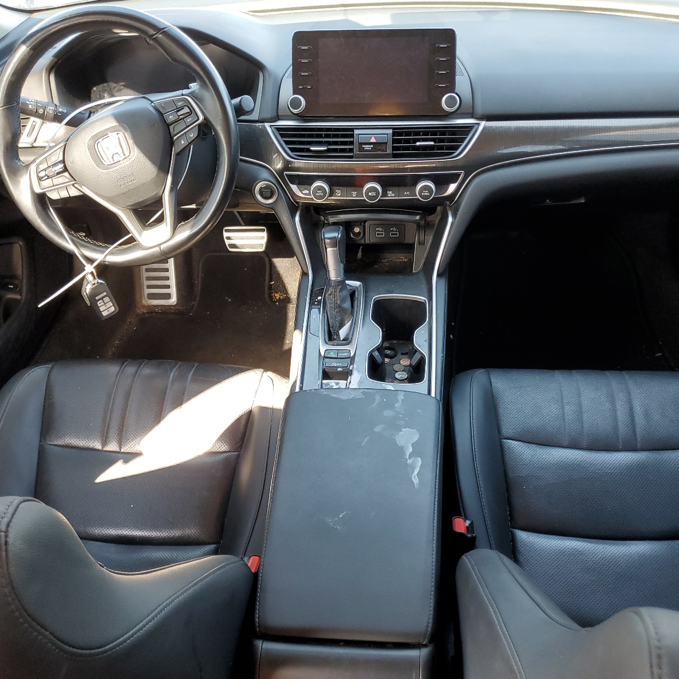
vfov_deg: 52.5
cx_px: 317
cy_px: 342
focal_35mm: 31
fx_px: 688
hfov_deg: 52.5
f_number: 1.5
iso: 79
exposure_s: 1/60.2
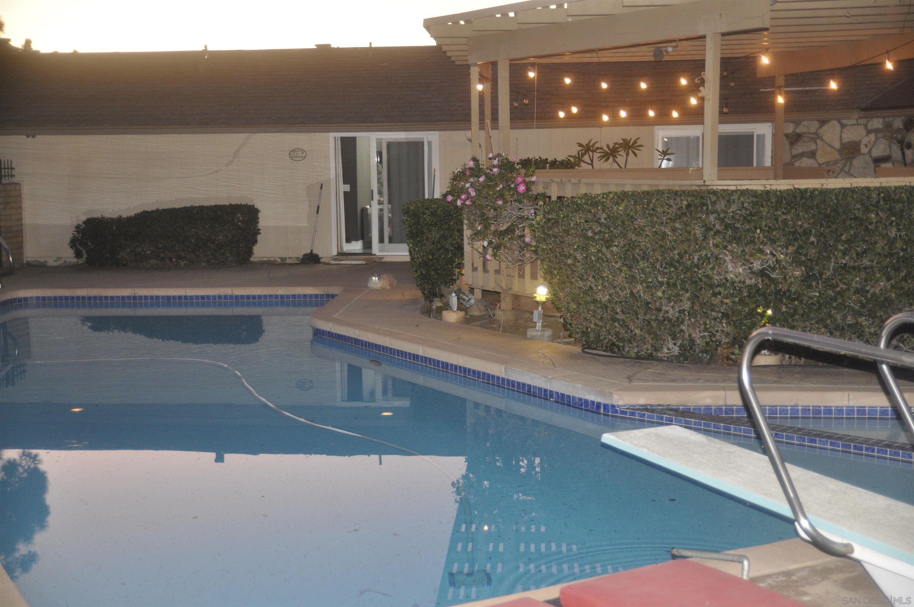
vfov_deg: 28.0
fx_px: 1217
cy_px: 304
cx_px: 457
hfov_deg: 41.2
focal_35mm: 48
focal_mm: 32
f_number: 2.8
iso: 800
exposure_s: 1/60
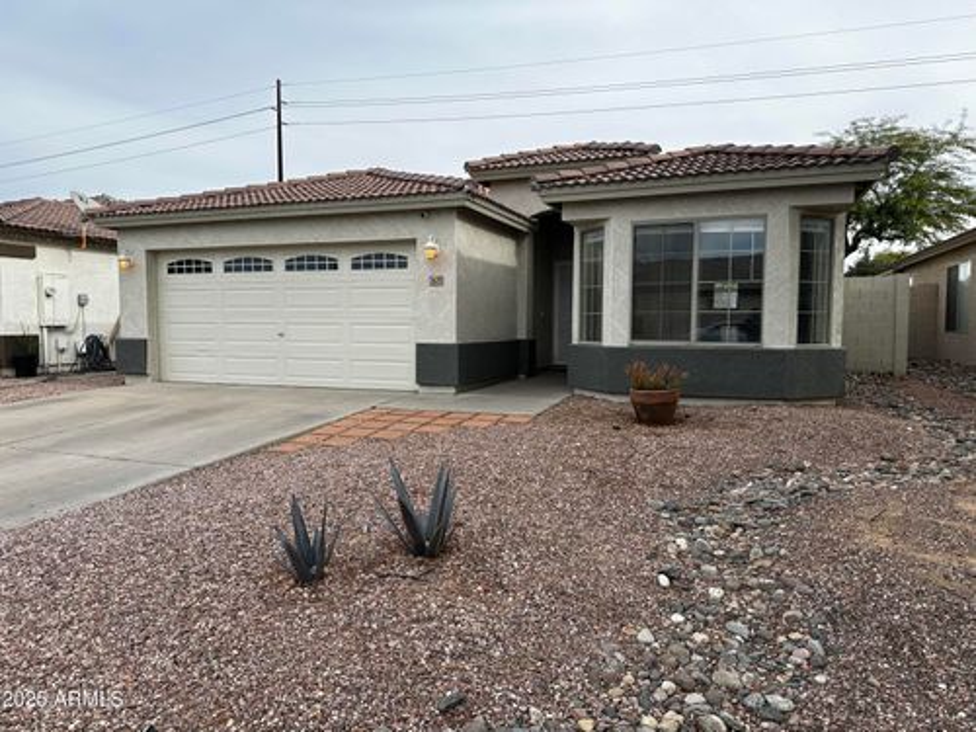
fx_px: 677
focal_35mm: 24
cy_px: 366
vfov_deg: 56.8
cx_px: 488
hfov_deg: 71.6
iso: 80
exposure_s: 1/1272
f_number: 1.78
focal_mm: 6.86
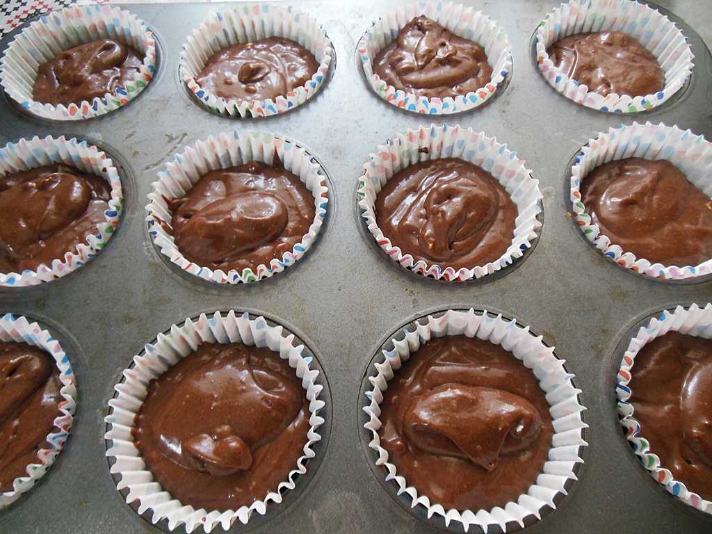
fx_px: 514
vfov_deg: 54.9
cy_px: 267
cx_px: 356
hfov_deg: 69.4
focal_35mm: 25
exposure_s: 1/13
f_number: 3.2
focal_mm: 4.5
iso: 400
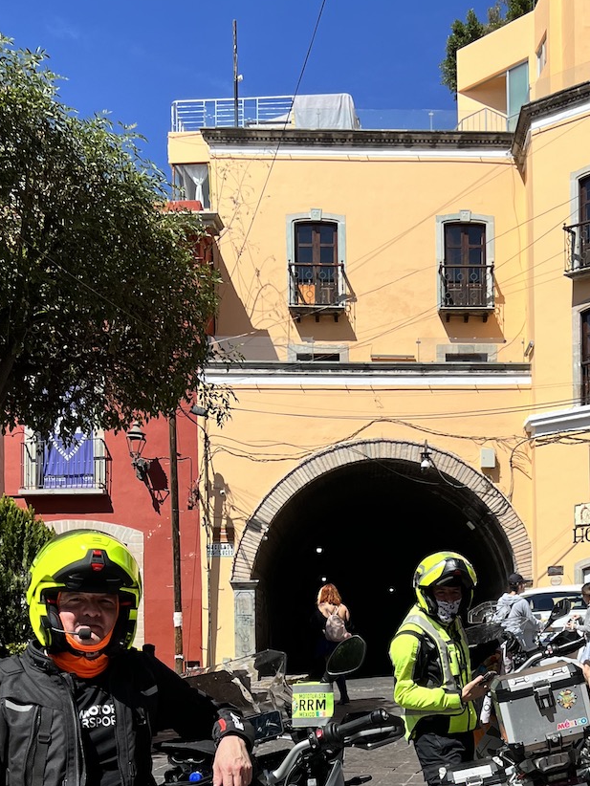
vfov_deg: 35.8
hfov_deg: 28.2
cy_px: 665
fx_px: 1158
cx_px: 442
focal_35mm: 51
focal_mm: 5.7
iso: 50
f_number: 1.5
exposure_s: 1/4630
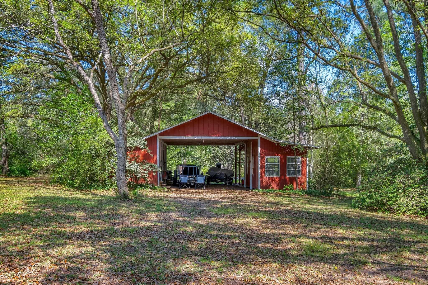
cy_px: 142
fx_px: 345
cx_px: 214
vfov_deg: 45.0
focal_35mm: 29
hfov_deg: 63.7
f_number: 8
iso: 400
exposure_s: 1/340
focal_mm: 19.1
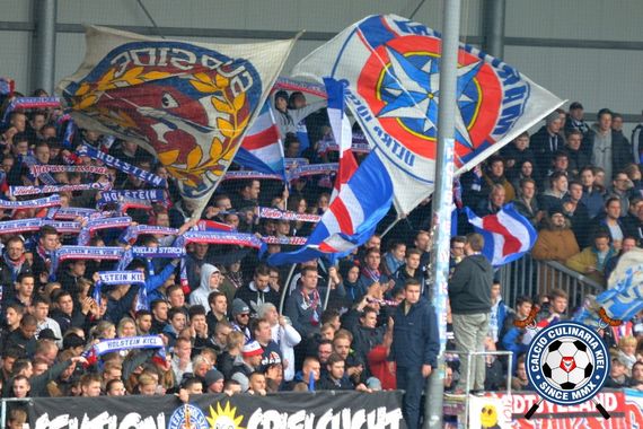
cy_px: 214
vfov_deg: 4.6
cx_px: 322
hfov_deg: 6.9
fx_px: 5358
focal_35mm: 300
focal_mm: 200
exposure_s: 1/500
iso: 800
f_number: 2.8
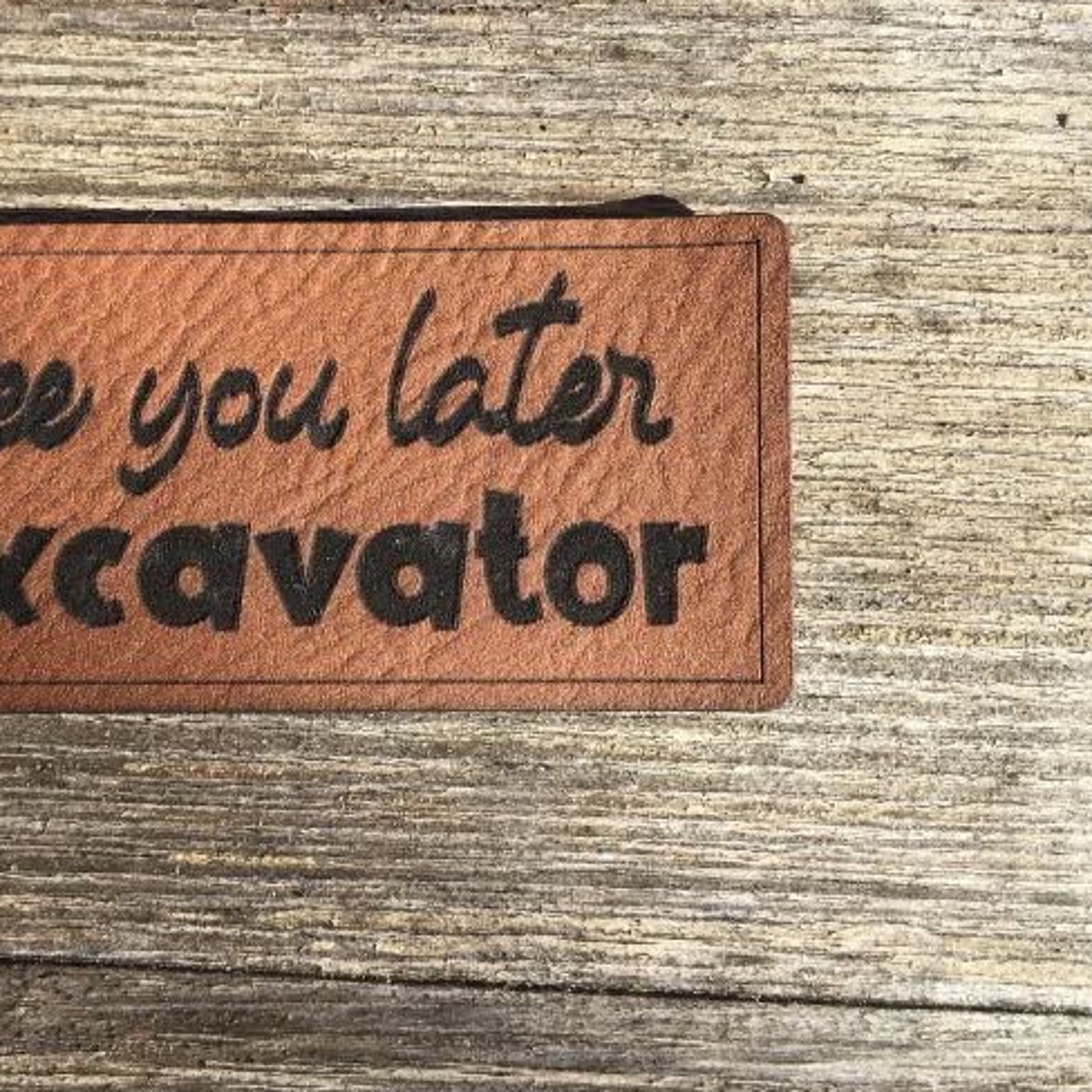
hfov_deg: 39.2
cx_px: 300
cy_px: 495
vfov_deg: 40.0
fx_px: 1499
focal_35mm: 42
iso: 25
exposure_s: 1/605
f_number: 2.2
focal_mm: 4.15
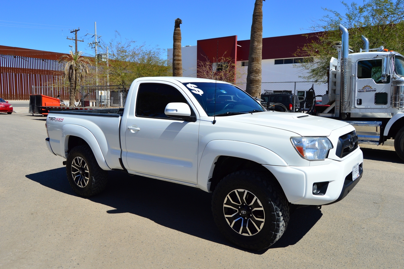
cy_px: 134
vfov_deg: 47.9
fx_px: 303
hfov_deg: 67.4
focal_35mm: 27
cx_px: 202
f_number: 7.1
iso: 200
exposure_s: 1/1250
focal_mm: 18
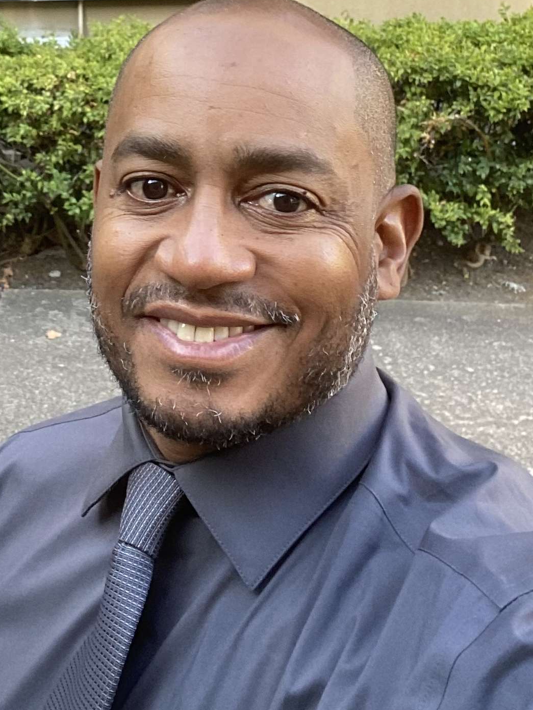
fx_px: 637
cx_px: 263
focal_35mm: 31
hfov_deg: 45.4
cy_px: 351
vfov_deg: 58.4
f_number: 2.2
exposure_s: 1/82
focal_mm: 2.71
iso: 100
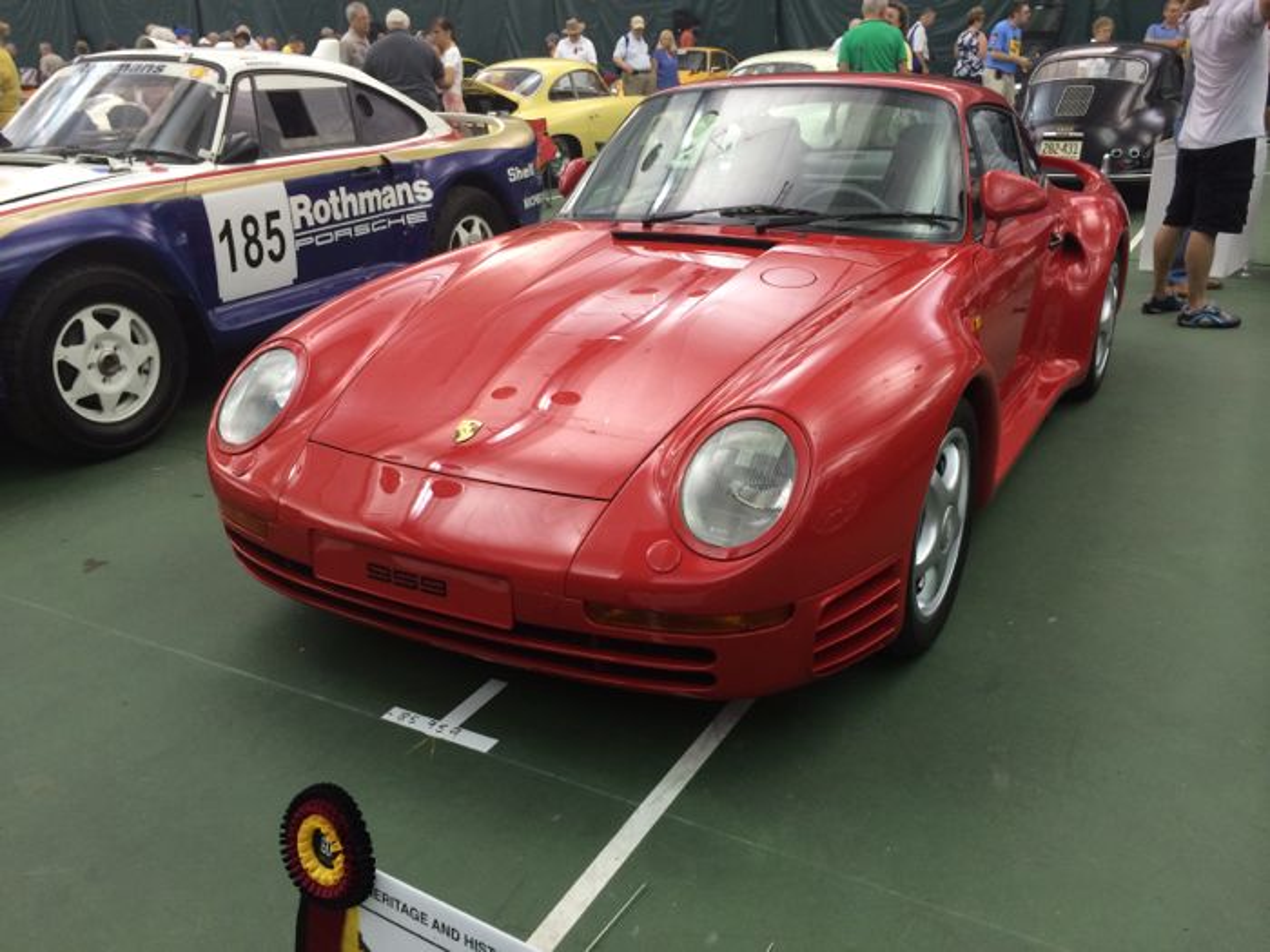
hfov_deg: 60.0
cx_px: 635
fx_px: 1101
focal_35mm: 30
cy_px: 476
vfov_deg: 46.8
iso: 64
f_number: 2.2
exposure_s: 1/30
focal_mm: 4.12
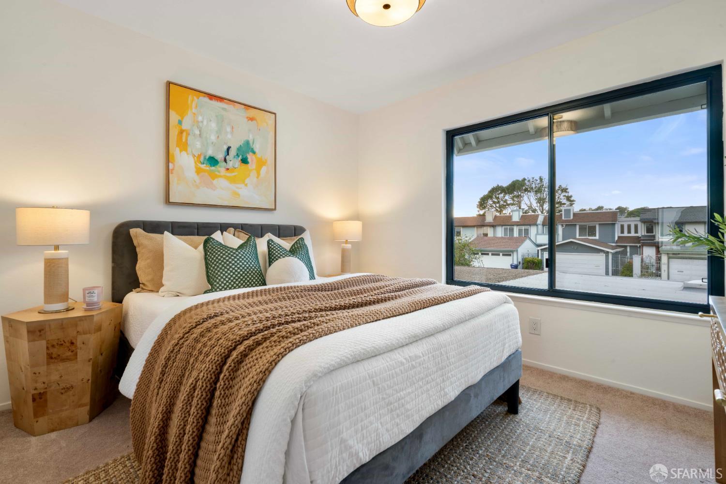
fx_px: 323
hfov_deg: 96.7
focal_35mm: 16
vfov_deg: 73.7
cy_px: 242
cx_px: 363
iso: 200
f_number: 14
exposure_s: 1/2.5
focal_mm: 16
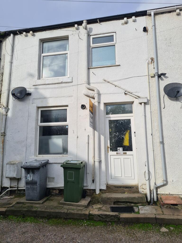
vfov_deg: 67.3
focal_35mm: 26
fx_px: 182
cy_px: 122
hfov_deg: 53.1
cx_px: 91
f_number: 1.8
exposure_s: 1/4024
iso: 50
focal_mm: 5.4
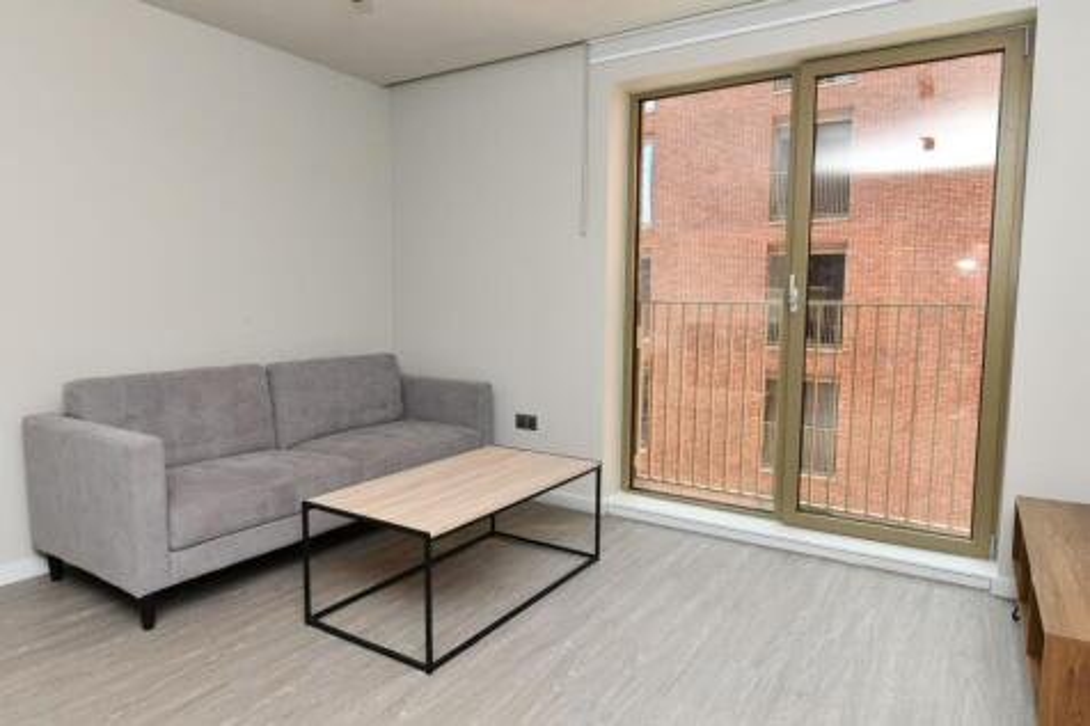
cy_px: 363
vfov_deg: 57.2
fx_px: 666
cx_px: 545
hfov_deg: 78.6
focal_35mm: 22
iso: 500
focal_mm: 19
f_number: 9
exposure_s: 1/125
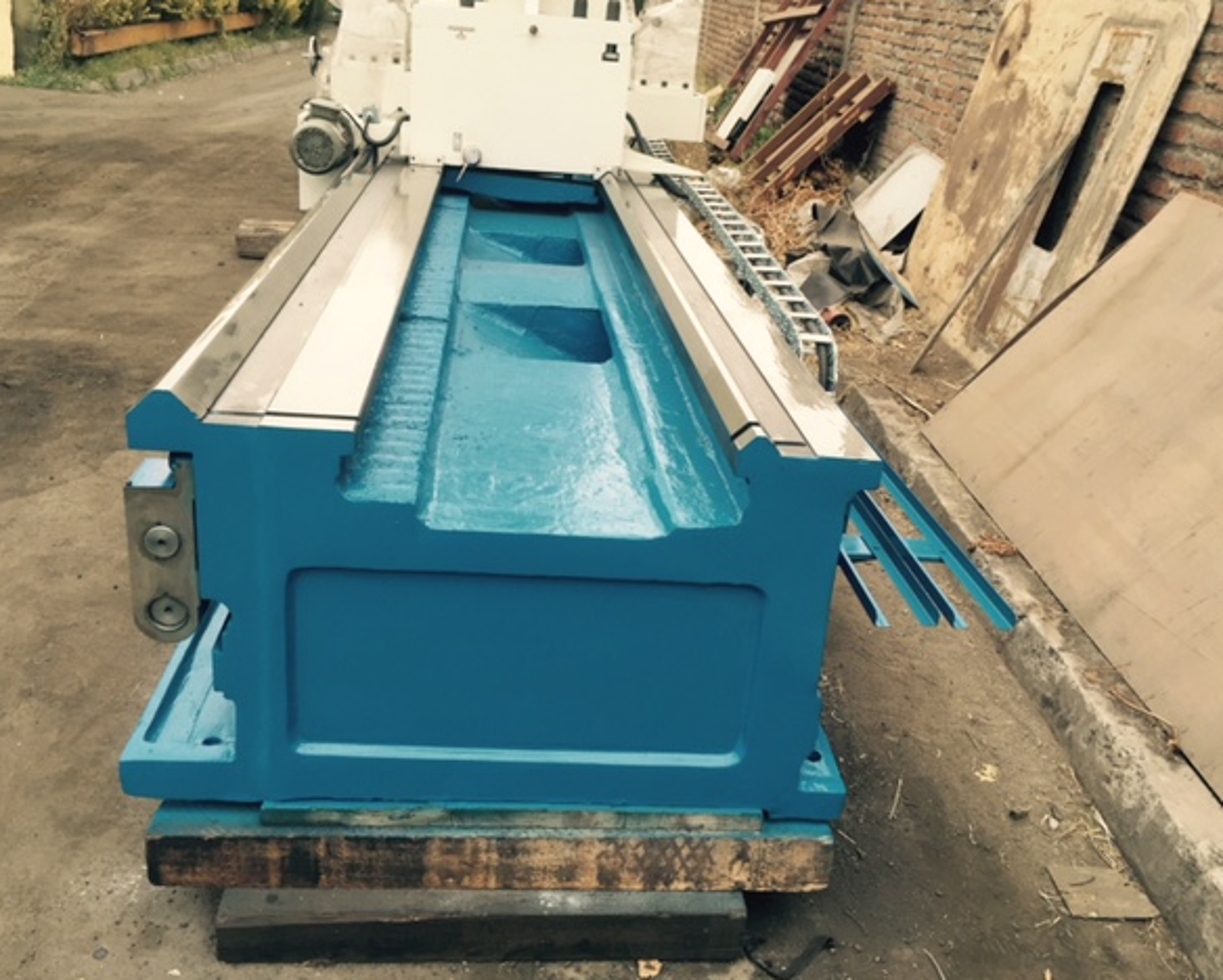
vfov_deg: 47.2
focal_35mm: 31
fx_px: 1123
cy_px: 490
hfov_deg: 57.1
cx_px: 580
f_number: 2.2
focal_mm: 4.15
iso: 50
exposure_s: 1/120
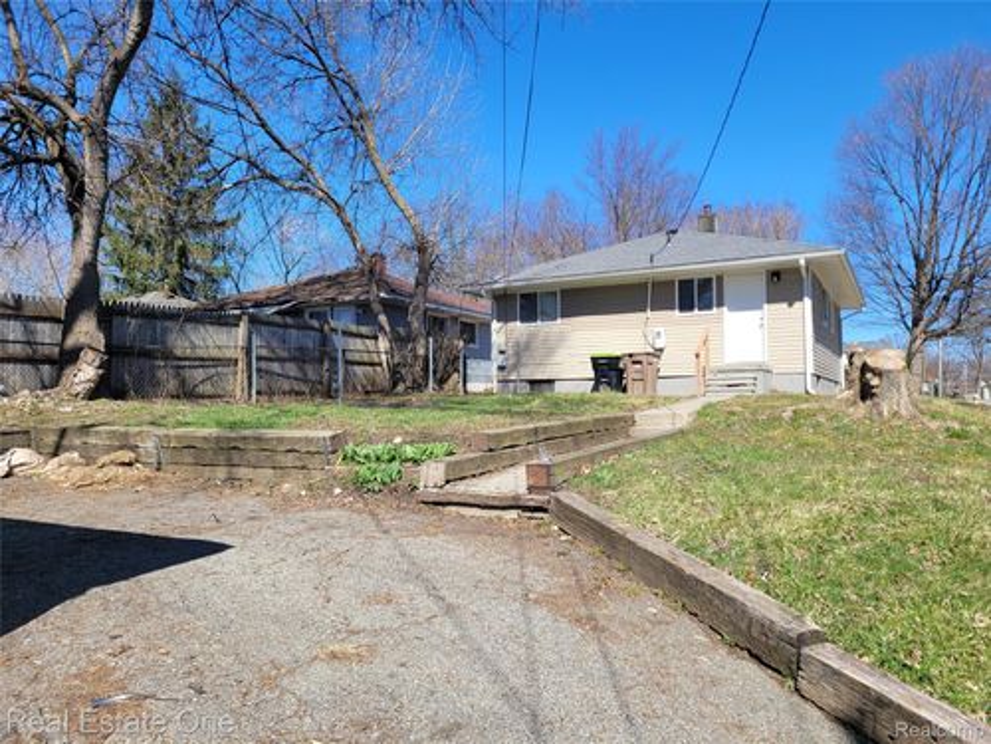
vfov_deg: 53.1
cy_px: 372
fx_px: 744
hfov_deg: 67.3
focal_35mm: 26
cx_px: 496
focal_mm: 5.4
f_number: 1.8
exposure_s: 1/1597
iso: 40
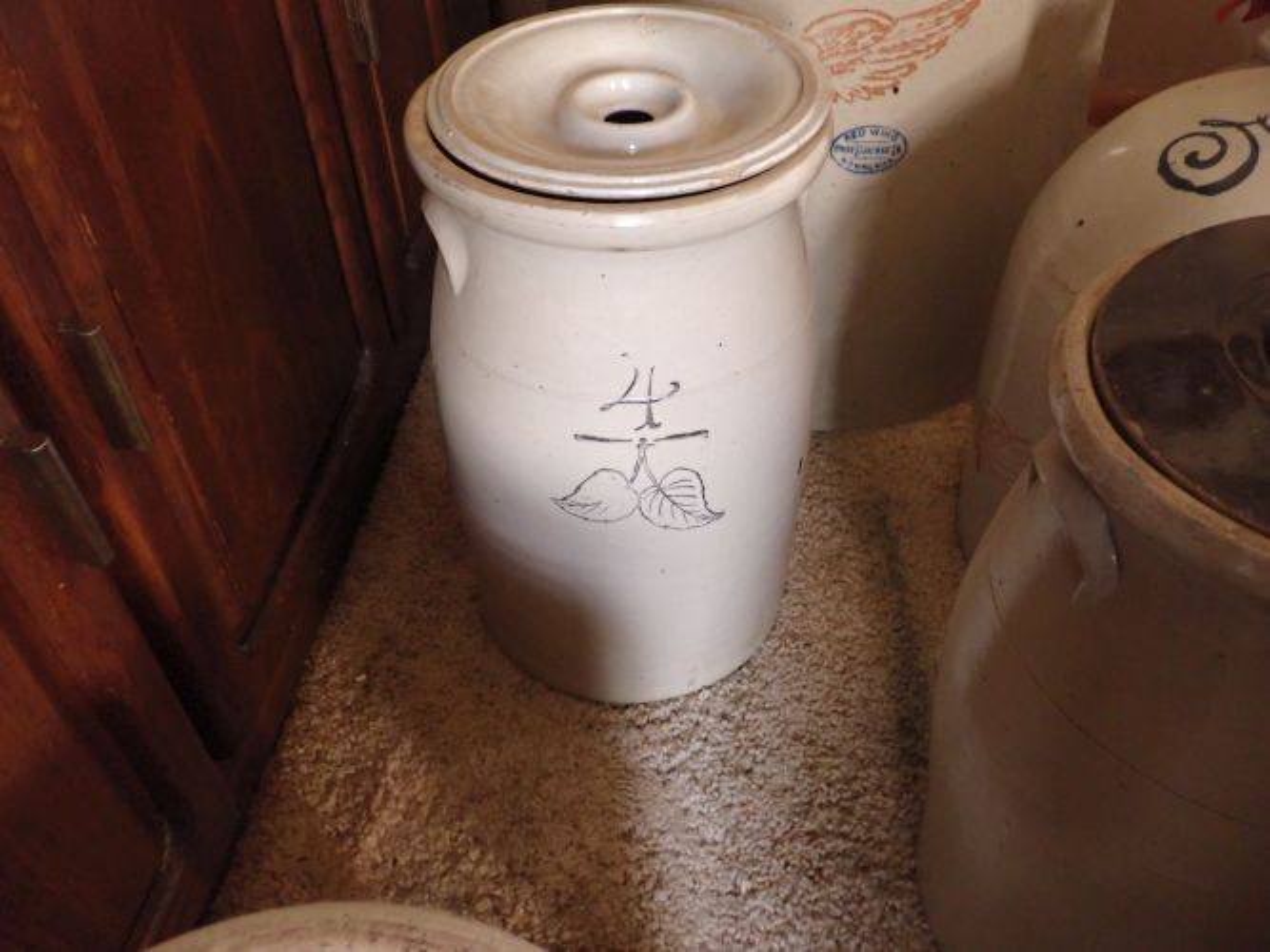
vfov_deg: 46.8
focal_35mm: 30
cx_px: 635
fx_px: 1100
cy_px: 476
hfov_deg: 60.0
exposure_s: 1/30
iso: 1000
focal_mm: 5.4
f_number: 2.3
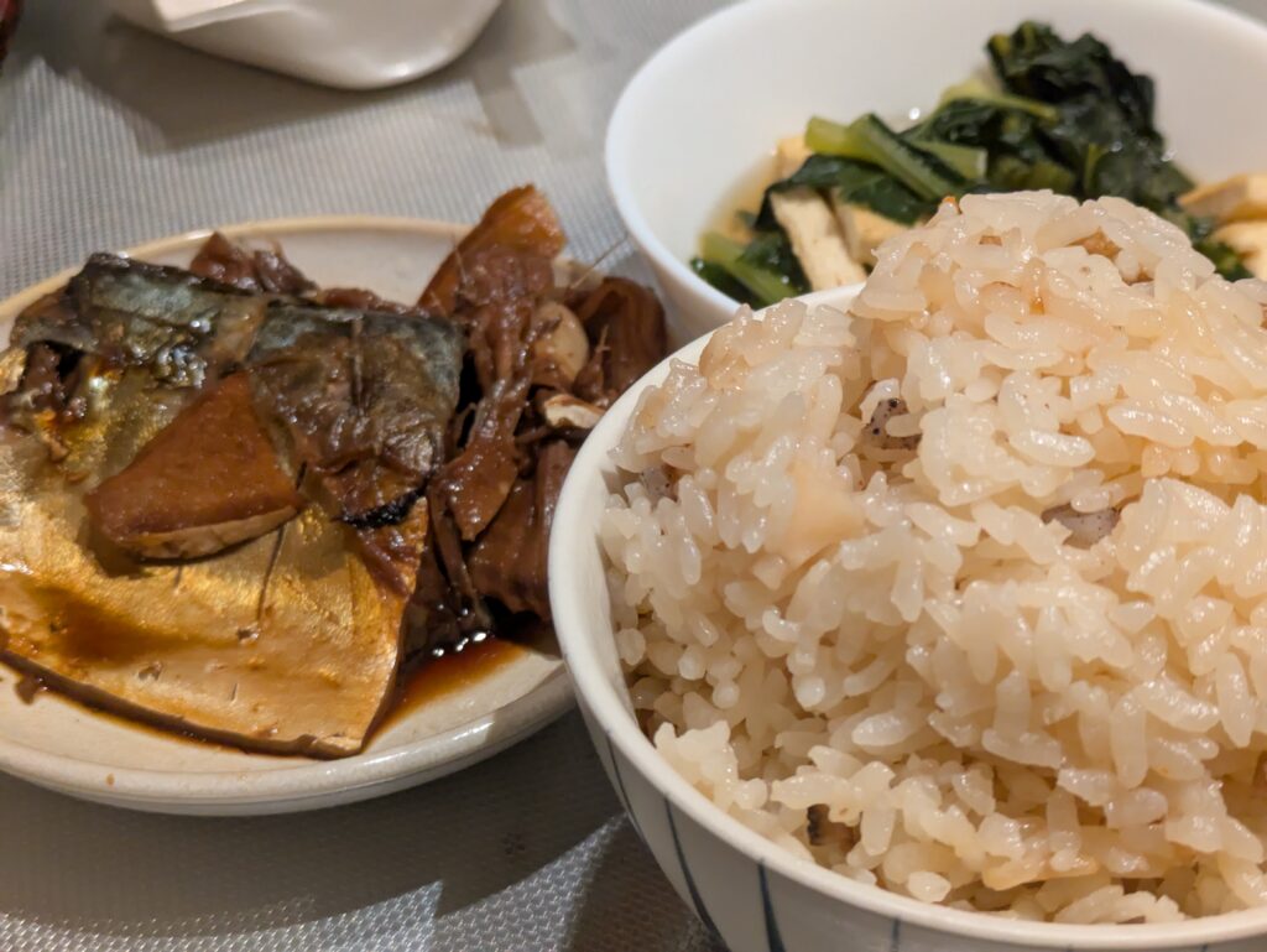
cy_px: 476
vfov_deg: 28.6
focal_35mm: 51
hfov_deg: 37.5
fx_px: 1868
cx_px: 634
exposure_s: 1/60
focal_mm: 5.43
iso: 817
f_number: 1.89
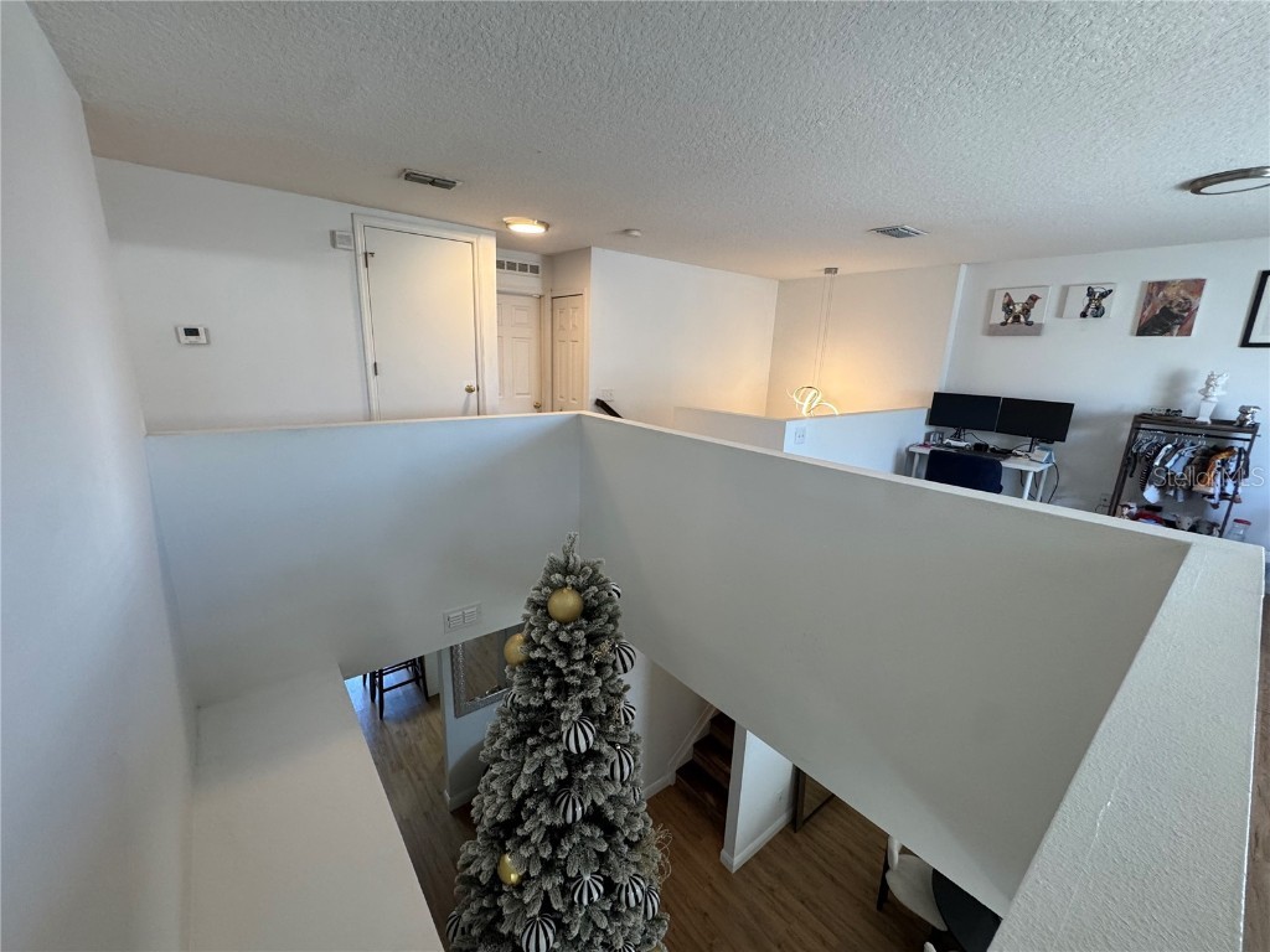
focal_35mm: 14
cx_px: 635
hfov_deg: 102.1
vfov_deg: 85.7
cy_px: 476
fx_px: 514
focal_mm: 2.22
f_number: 2.2
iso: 250
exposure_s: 1/120
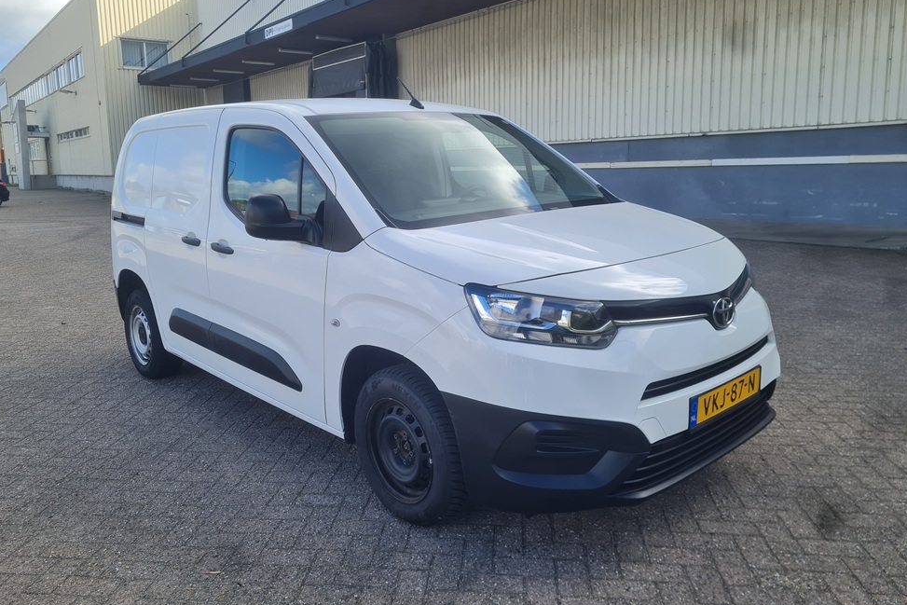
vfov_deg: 46.3
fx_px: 706
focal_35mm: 28
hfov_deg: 65.5
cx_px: 440
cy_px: 267
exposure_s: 1/1088
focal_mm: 5.4
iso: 50
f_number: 1.8
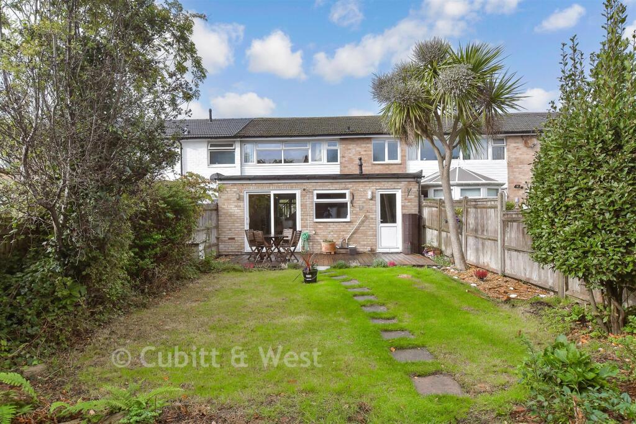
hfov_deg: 78.6
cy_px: 212
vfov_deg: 57.2
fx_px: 389
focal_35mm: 22
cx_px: 318
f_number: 8
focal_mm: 15
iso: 500
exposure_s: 1/640
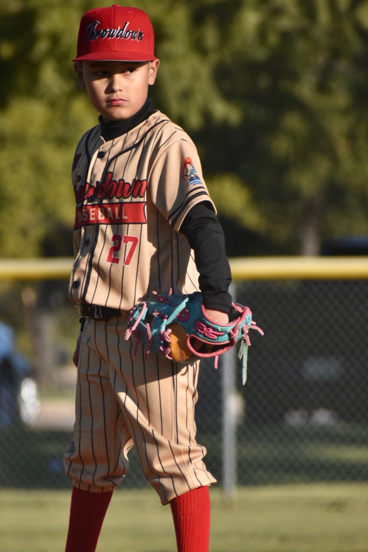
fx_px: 9187
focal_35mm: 599
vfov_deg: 3.4
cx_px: 155
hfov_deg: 2.3
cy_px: 309
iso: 400
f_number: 6.3
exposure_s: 1/1250
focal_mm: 300
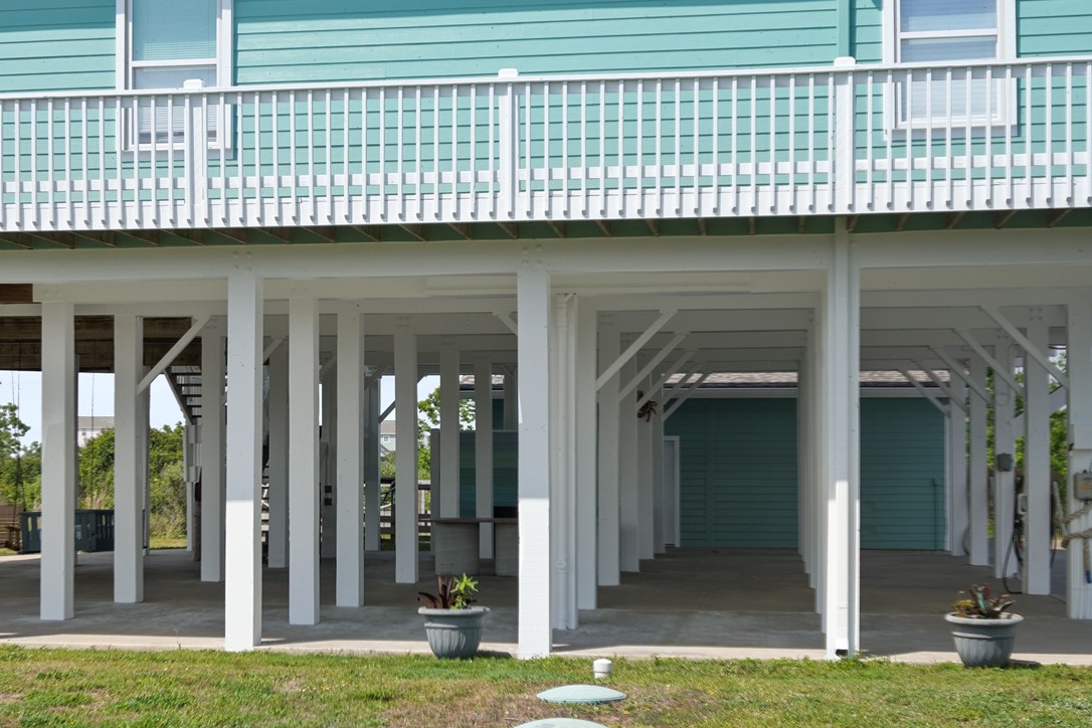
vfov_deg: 23.8
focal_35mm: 57
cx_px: 456
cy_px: 343
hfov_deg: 35.0
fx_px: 1729
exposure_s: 1/1250
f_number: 4
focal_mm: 19
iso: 100
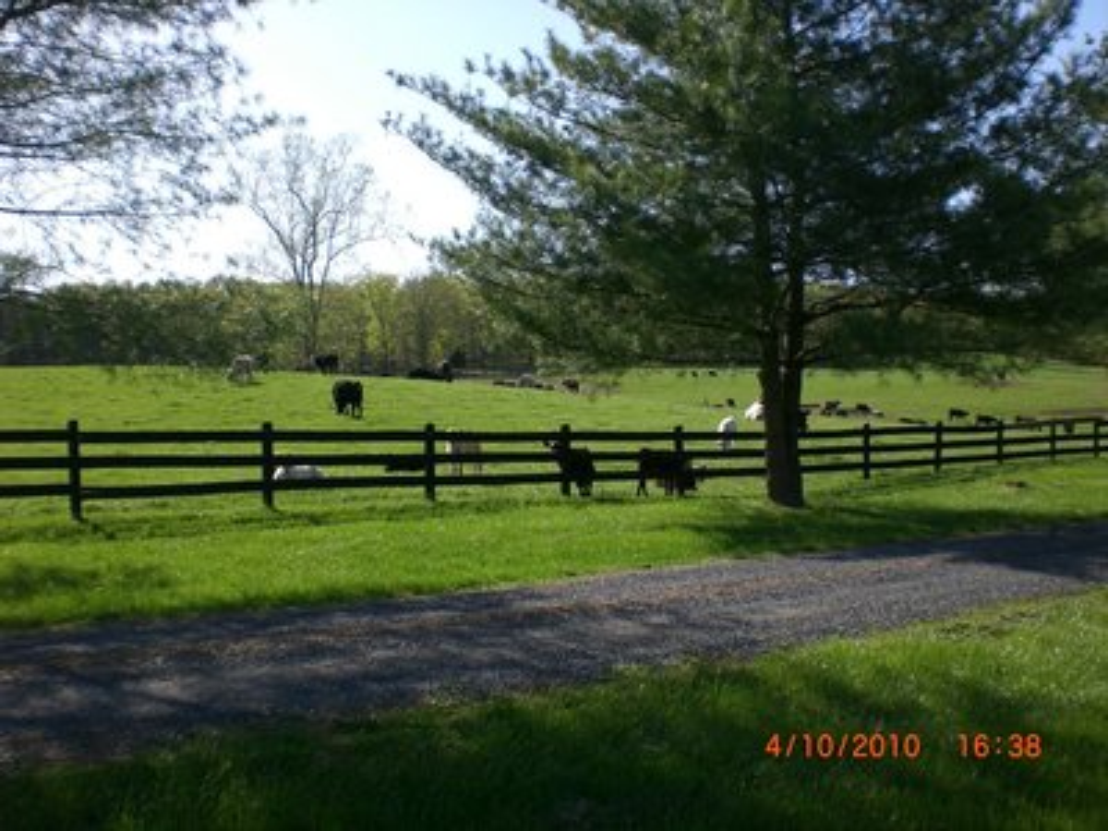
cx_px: 554
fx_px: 1216
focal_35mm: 38
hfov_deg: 49.0
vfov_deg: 37.7
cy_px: 416
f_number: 4.4
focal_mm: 6.3
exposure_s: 1/320
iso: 50
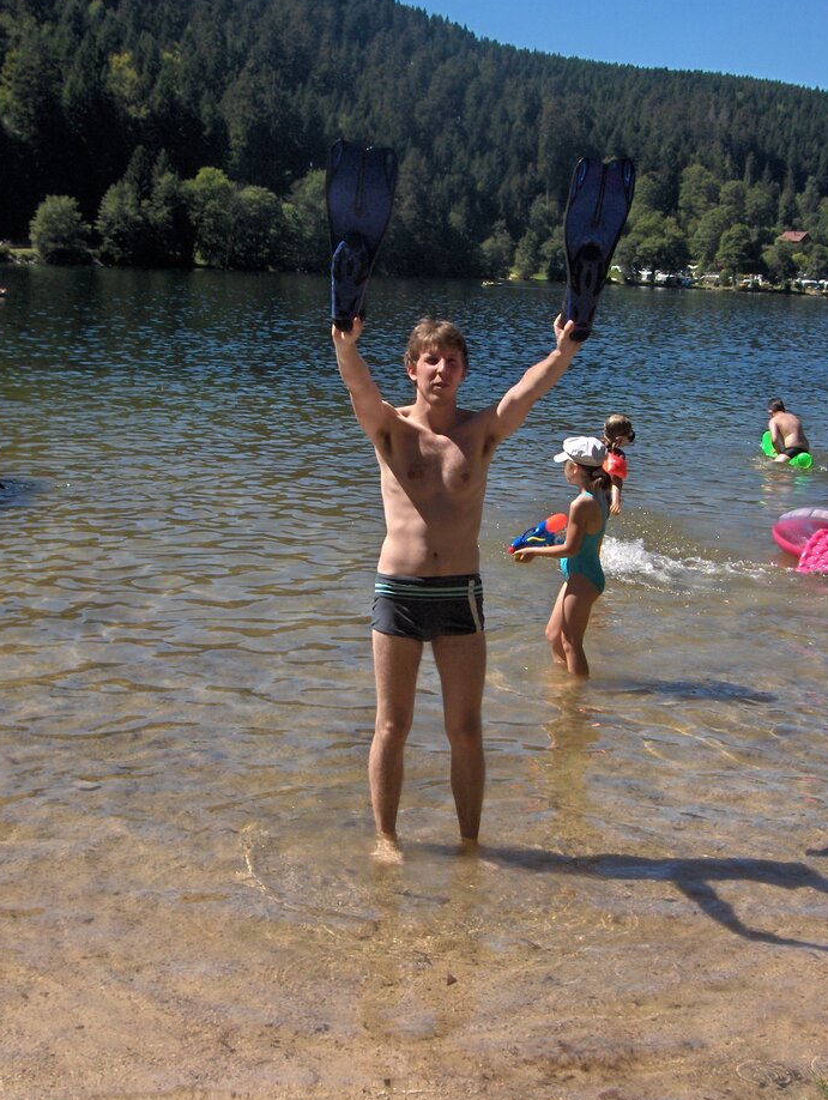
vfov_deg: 37.4
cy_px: 549
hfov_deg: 28.6
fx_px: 1623
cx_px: 418
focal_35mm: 51
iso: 100
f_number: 4.8
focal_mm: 8
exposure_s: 1/549
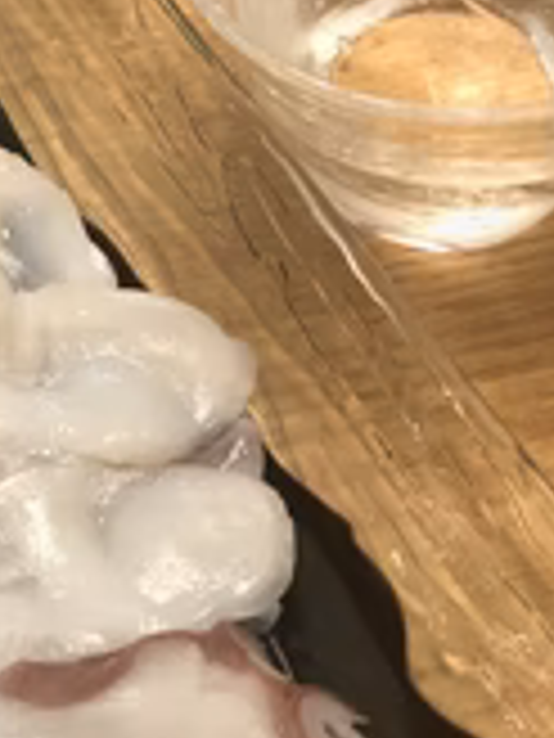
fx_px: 2710
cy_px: -18
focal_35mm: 127
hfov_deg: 11.5
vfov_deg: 15.2
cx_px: -14
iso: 100
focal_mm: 6
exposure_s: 1/30
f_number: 2.4
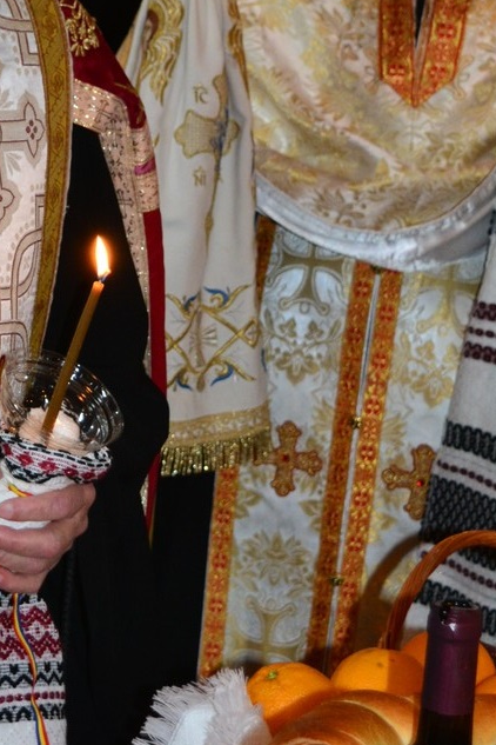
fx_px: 2976
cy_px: 347
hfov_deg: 9.4
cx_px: -123
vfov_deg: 14.3
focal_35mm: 144
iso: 1000
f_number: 4.8
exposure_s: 1/60
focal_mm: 38
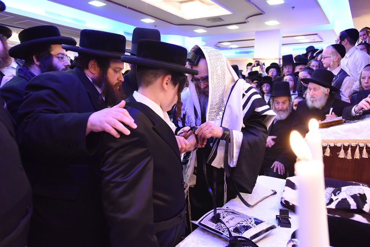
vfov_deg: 46.4
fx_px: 288
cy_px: 124
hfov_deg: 65.5
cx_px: 185
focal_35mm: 28
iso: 3200
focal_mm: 28
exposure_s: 1/80
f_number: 4.5
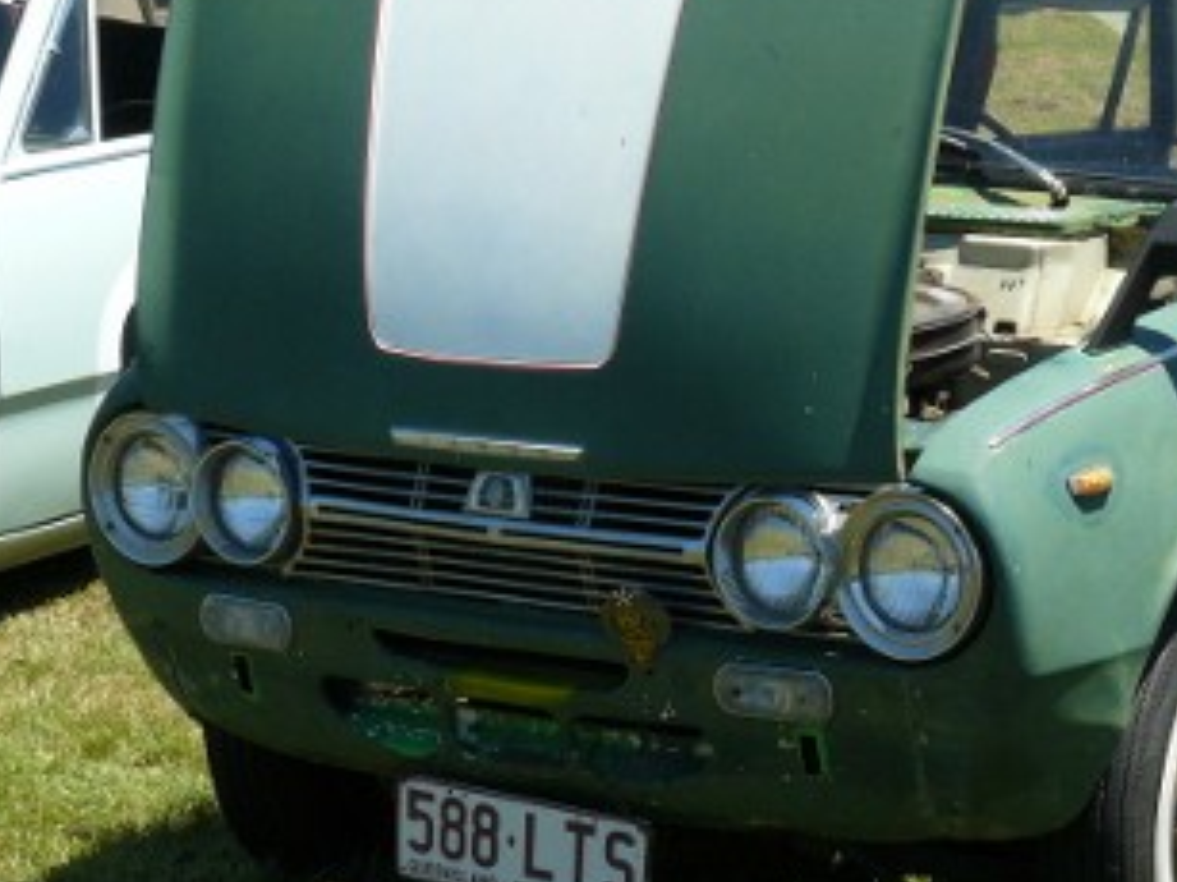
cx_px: 989
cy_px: 311
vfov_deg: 12.0
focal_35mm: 123
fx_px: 4181
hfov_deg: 15.9
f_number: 5.6
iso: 100
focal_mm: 9.8
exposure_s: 1/250
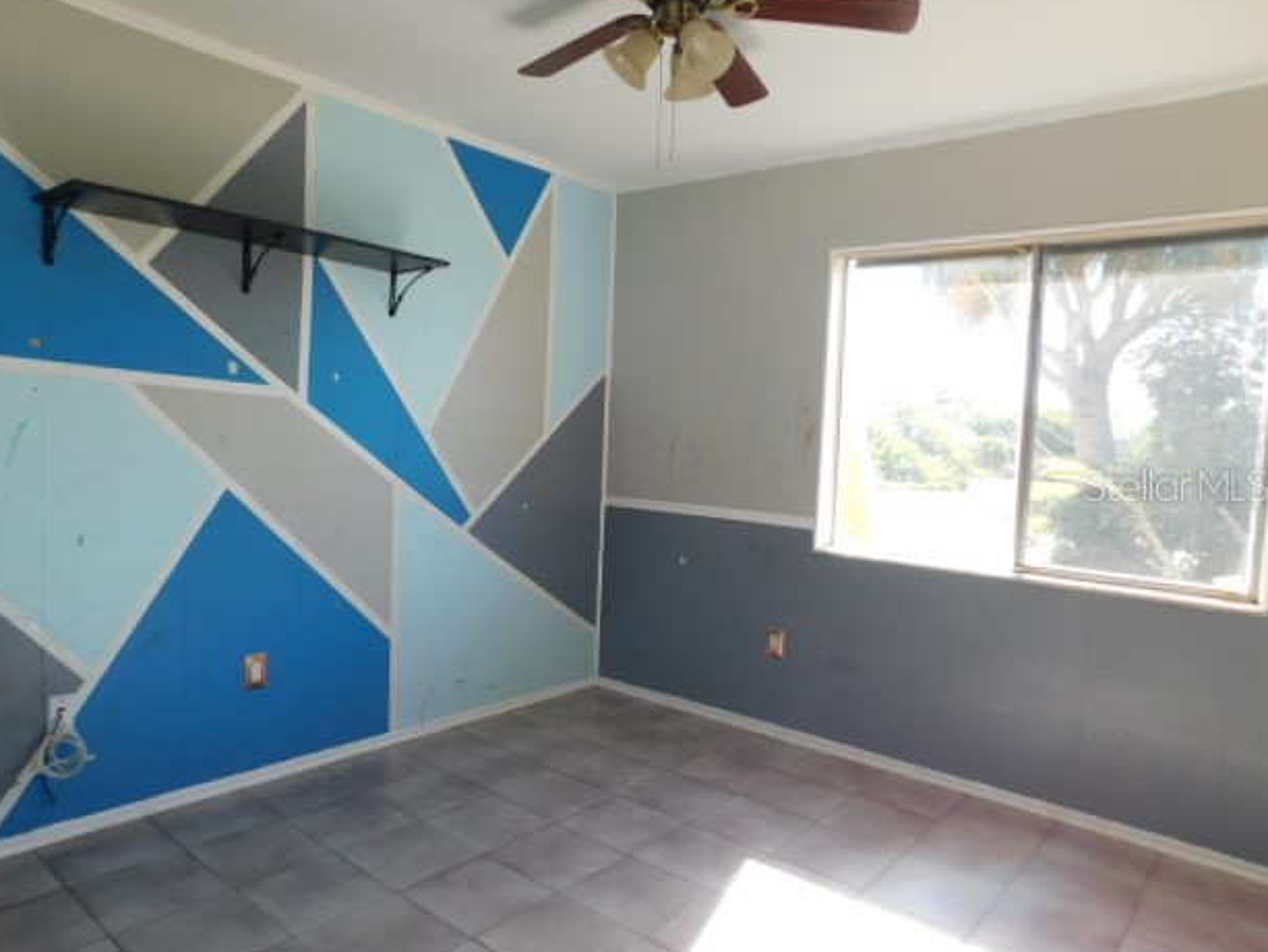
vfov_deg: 56.8
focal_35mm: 24
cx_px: 616
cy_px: 484
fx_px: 879
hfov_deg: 71.6
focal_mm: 4
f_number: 3
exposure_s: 1/160
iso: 125
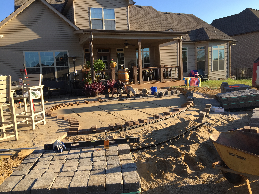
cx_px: 130
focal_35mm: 29
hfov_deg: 61.7
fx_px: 217
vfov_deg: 48.2
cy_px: 97
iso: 32
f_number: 2.2
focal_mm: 4.15
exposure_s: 1/618
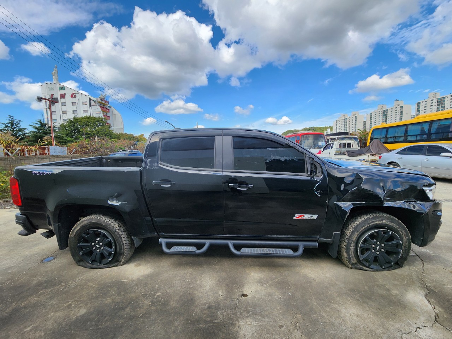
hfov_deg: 106.2
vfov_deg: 89.9
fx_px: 170
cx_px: 226
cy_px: 170
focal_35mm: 13
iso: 50
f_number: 2.2
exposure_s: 1/1036
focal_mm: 2.2
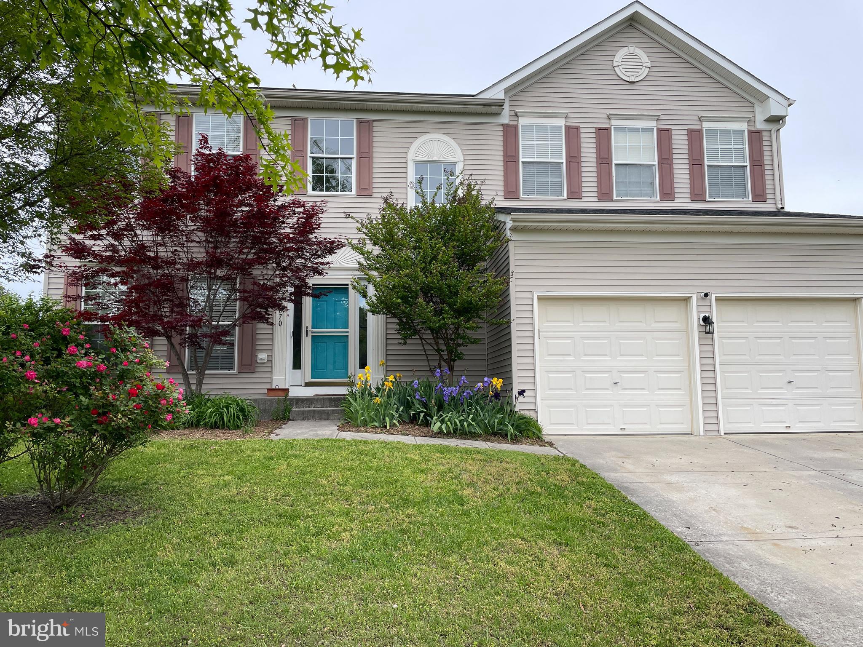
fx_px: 648
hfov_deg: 67.3
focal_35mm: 26
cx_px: 432
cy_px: 324
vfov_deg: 53.1
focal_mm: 4.2
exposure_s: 1/471
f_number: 1.6
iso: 32
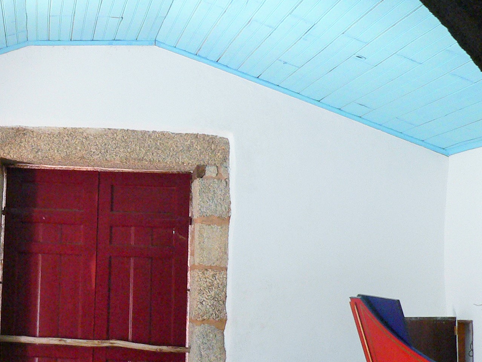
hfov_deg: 19.8
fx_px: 1365
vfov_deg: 15.1
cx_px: 97
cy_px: 161
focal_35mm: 98
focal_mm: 8.2
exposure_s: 1/25
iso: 200
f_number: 2.8
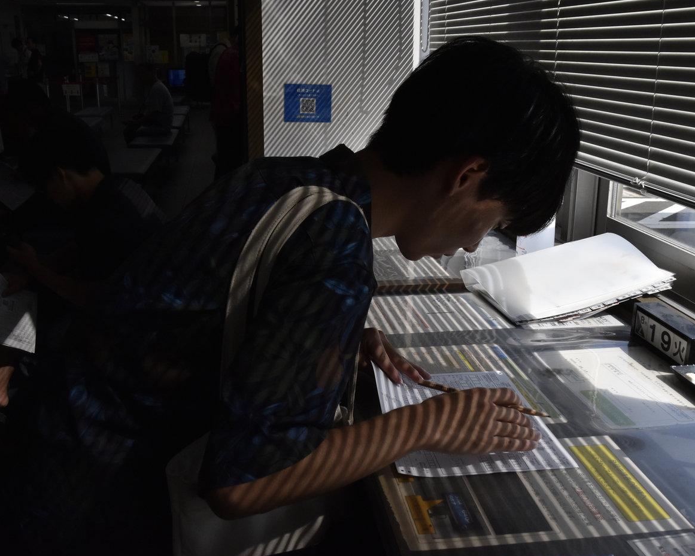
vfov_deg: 37.3
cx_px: 353
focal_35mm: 40
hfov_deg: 45.8
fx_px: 823
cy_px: 288
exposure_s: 1/1250
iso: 1000
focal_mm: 22
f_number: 9
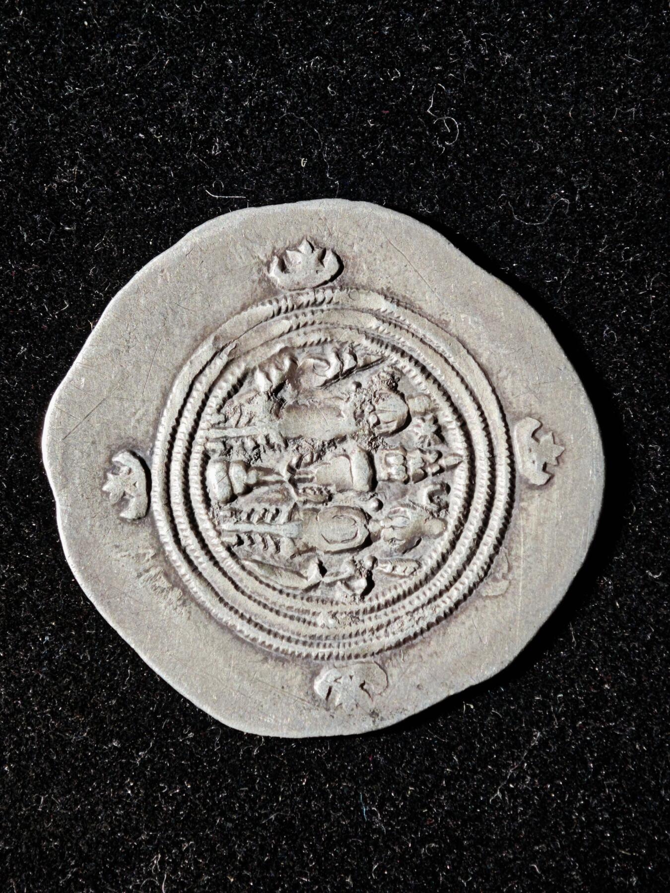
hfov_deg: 19.9
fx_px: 1910
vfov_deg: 26.3
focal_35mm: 74
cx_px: 335
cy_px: 446
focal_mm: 9
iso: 100
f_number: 2
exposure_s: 1/100
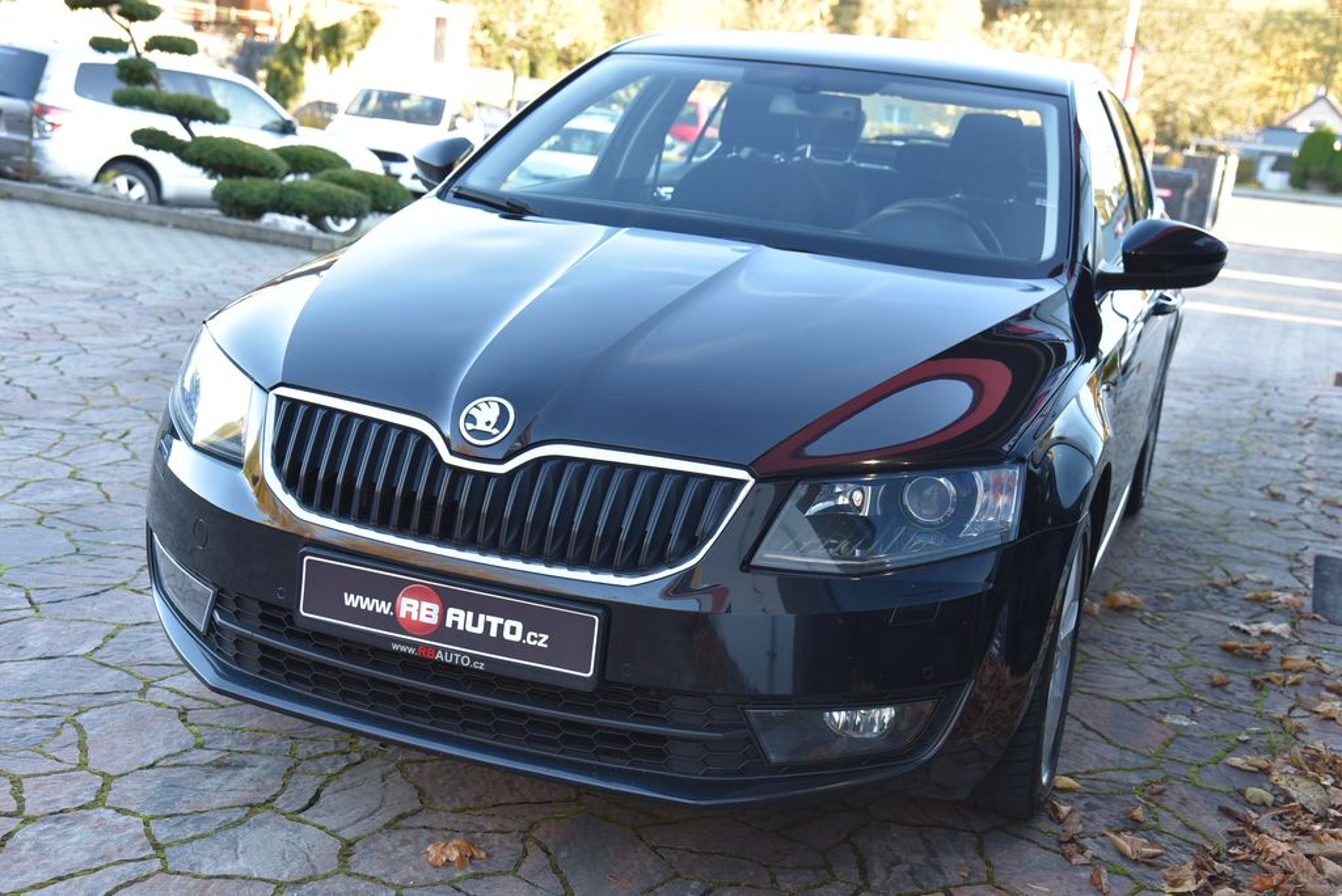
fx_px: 1716
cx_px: 671
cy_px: 448
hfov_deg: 42.7
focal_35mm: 46
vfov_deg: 29.3
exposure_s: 1/80
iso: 500
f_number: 4.5
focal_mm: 46
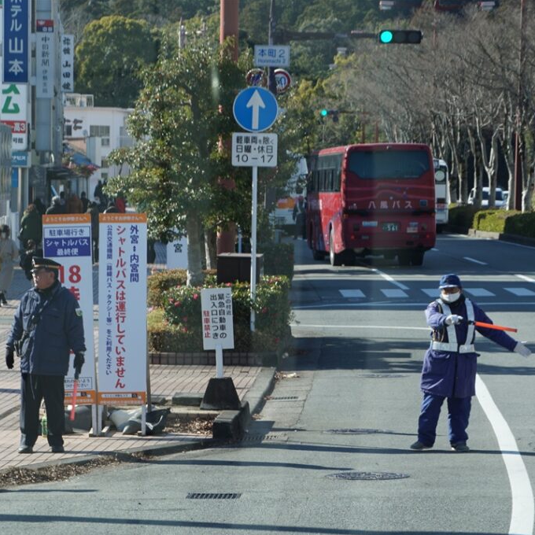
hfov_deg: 9.1
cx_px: 263
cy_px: 268
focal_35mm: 192
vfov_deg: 9.1
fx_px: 3357
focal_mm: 100
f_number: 13
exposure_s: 1/50
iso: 100
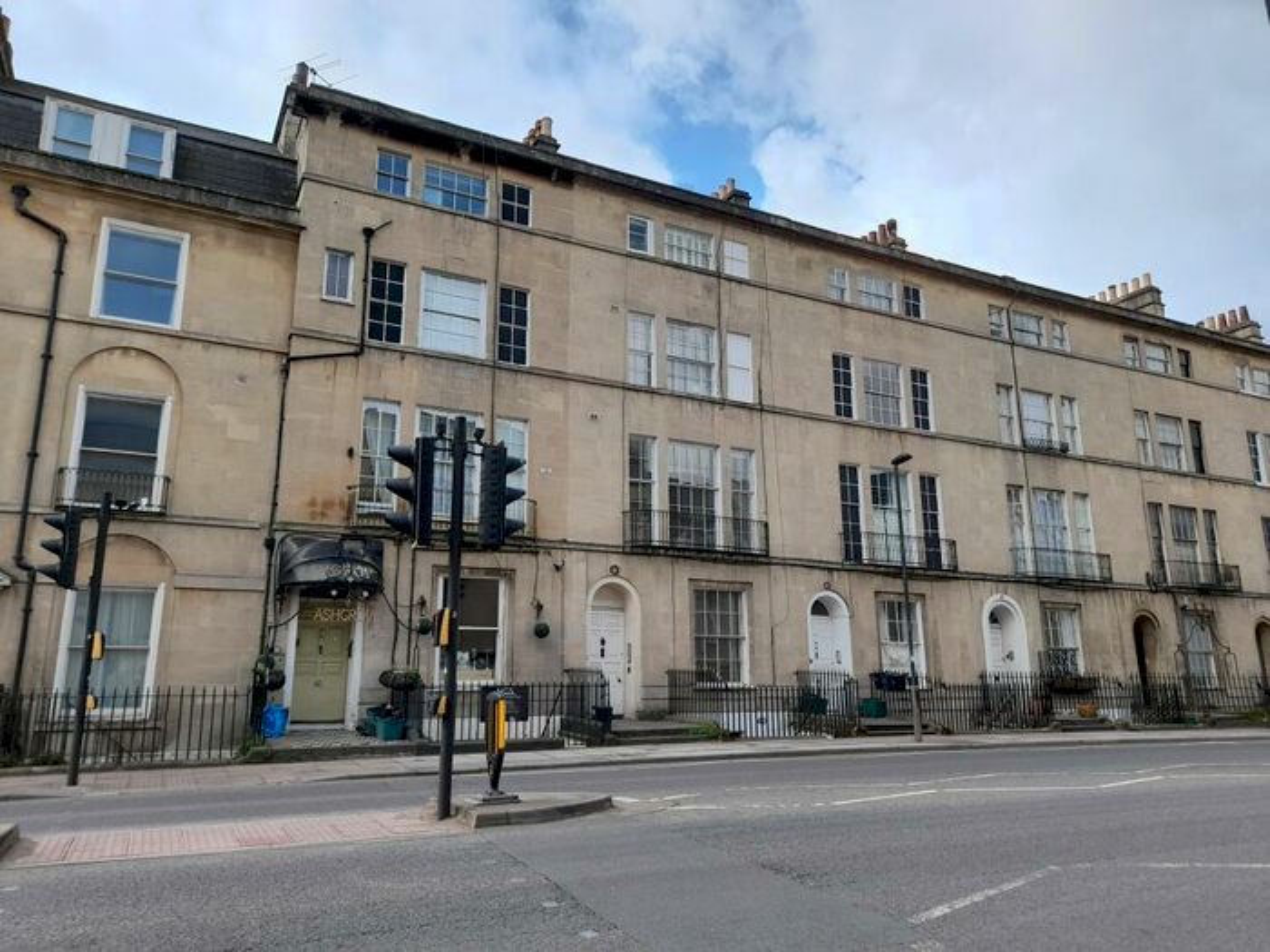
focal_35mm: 25
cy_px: 476
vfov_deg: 54.9
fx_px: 917
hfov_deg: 69.4
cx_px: 635
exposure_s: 1/427
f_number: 2
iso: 20
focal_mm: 4.6
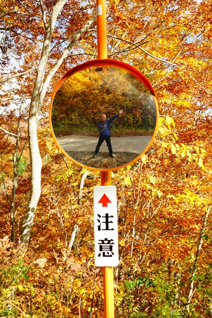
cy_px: 159
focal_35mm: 49
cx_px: 106
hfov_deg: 27.5
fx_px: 432
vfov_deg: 40.3
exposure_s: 1/60
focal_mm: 49
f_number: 5
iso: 100
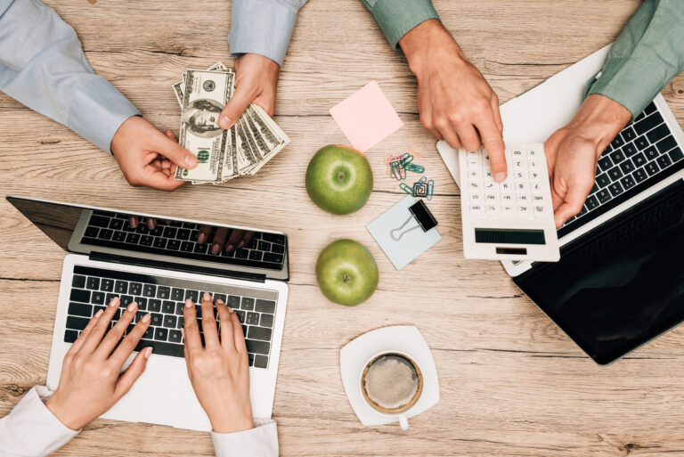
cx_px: 342
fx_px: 684
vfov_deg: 36.9
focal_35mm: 36
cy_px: 228
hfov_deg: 53.1
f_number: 9
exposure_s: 1/125
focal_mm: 36
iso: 100
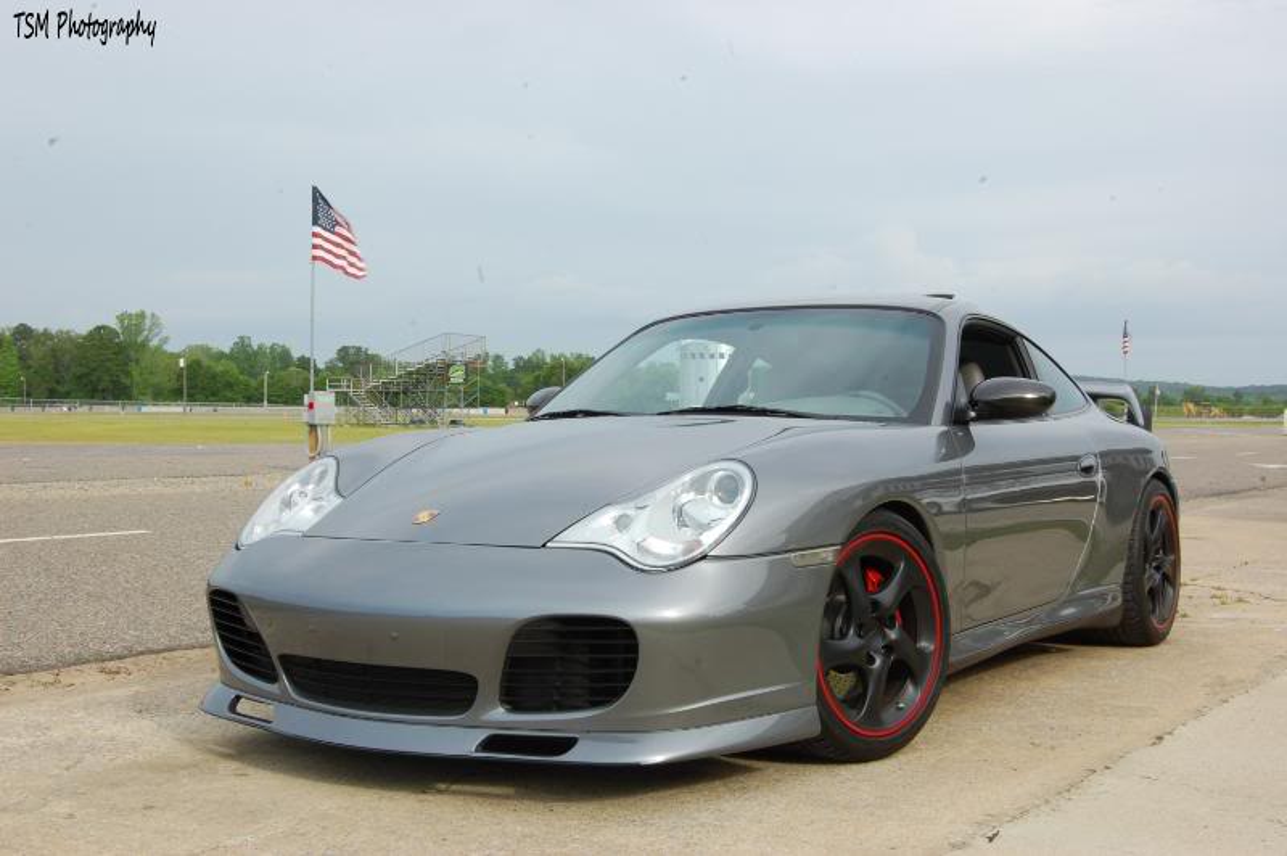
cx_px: 644
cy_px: 428
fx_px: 1607
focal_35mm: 45
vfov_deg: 29.8
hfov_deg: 43.6
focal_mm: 30
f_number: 22
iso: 200
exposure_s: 1/30
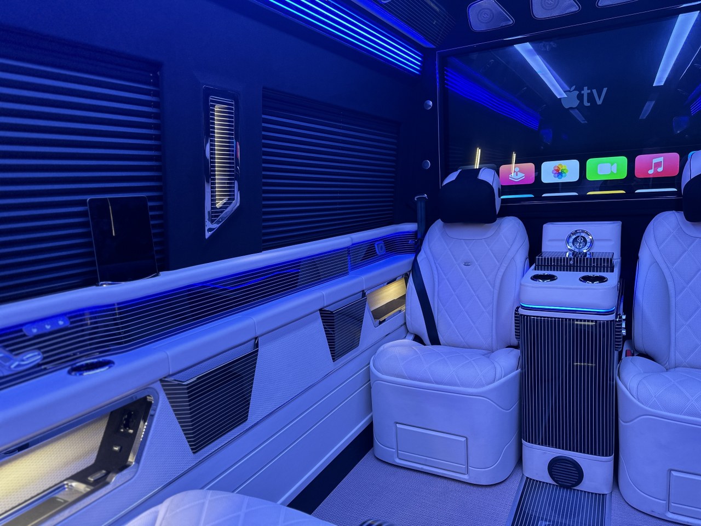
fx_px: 486
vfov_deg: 56.8
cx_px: 350
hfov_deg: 71.6
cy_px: 263
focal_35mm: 24
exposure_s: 1/100
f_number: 1.78
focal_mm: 6.86
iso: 200
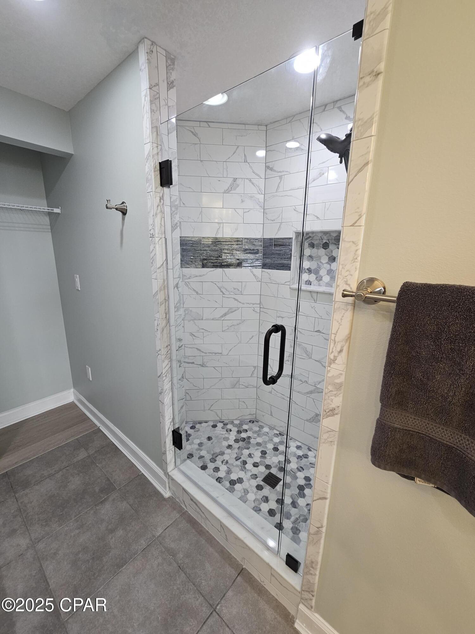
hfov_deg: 89.9
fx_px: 238
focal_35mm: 13
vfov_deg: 106.2
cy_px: 317
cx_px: 238
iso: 160
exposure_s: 1/60
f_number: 2.2
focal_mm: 2.2
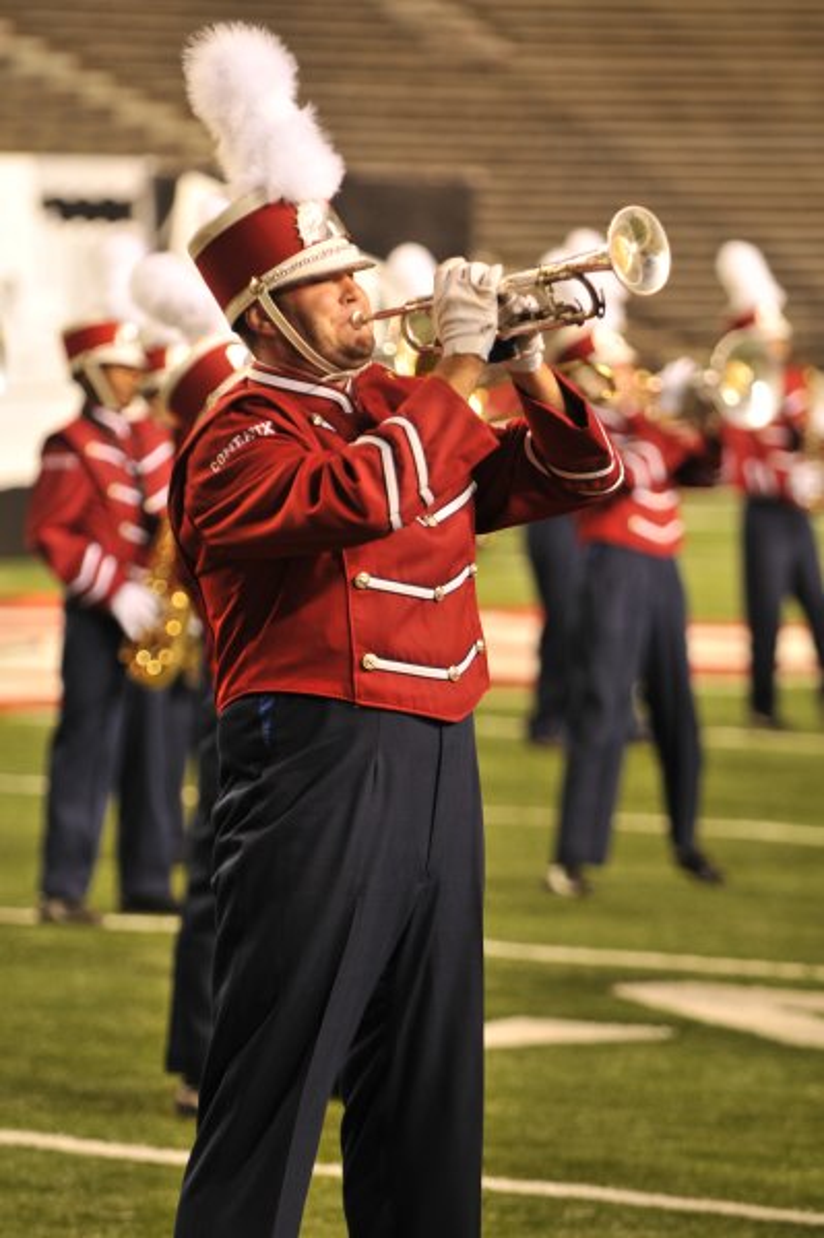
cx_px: 412
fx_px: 7738
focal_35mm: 225
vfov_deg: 9.2
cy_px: 619
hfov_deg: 6.1
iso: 320
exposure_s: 1/60
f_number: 2.8
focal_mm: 150
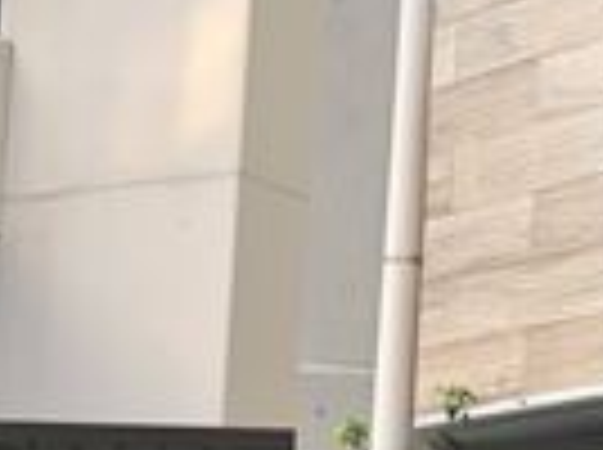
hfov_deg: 12.8
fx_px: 2330
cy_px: 608
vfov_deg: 10.7
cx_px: 1210
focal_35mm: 134
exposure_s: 1/120
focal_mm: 3.99
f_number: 1.8
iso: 25
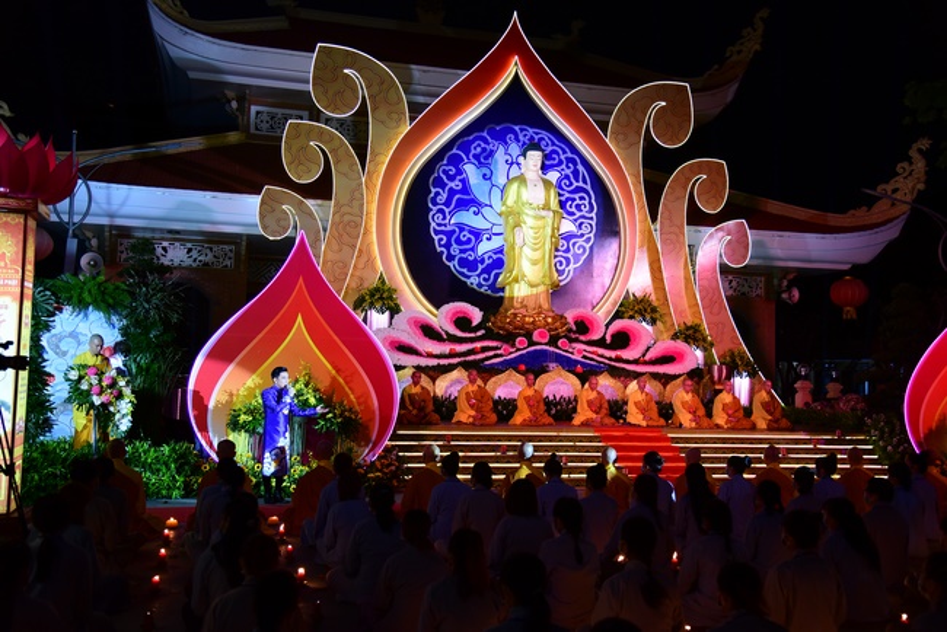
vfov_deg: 35.1
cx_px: 474
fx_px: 1000
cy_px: 316
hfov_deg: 50.7
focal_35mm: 38
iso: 1600
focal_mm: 38
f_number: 4
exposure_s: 1/100
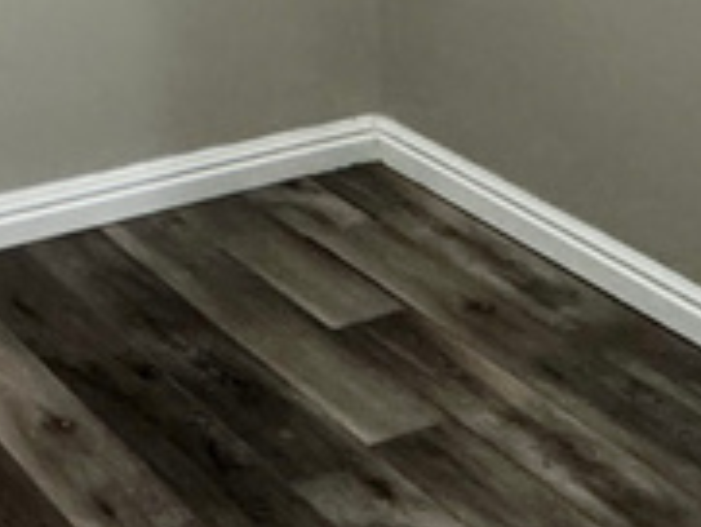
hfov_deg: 21.6
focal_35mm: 79
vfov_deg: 15.3
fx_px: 1601
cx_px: -279
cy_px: -504
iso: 640
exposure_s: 1/60
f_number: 2.2
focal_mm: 2.22
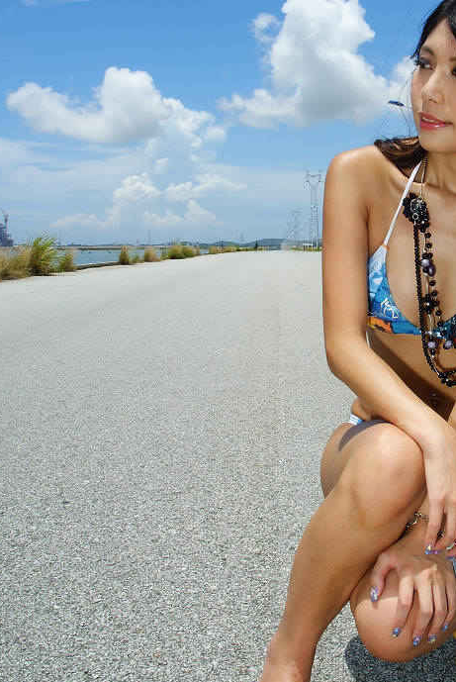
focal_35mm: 47
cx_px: 360
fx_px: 891
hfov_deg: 28.2
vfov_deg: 41.6
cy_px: 253
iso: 100
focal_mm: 18
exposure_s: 1/125
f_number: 13
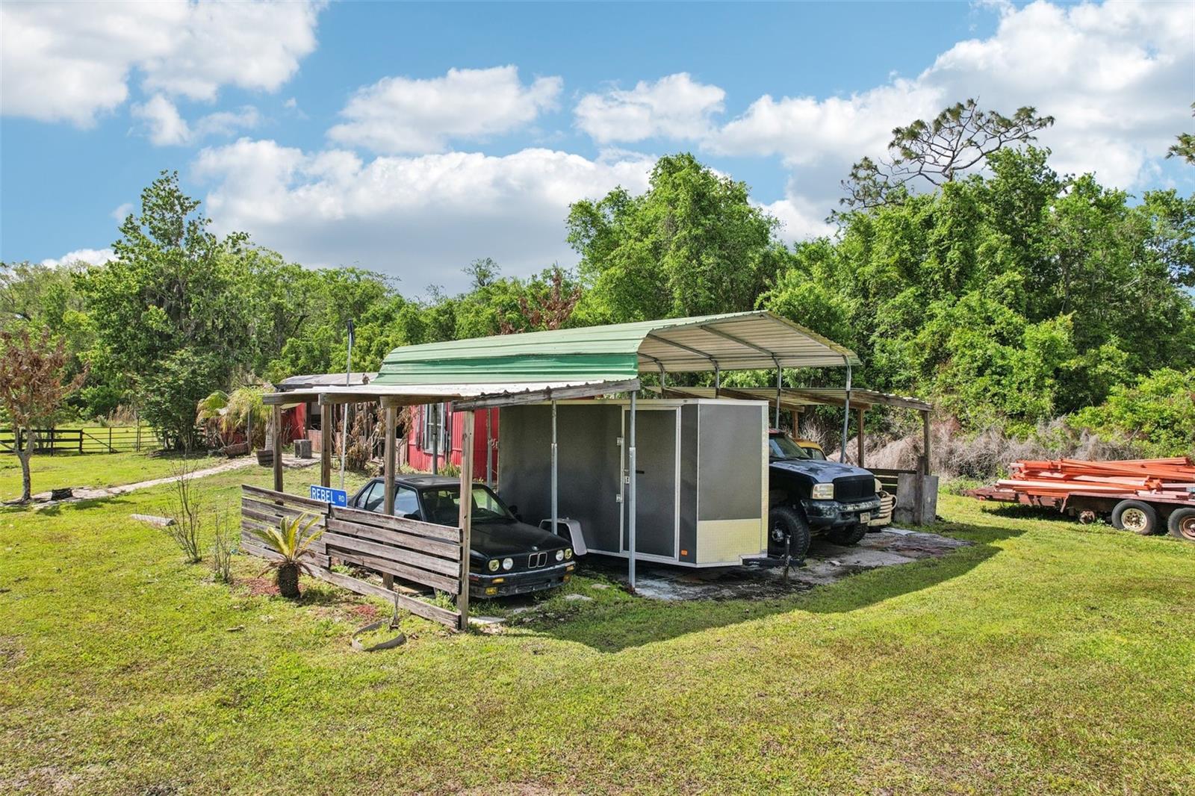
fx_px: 730
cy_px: 398
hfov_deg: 78.6
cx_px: 598
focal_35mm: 22
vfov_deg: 57.2
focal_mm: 8.4
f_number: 2.8
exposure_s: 1/2500
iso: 110
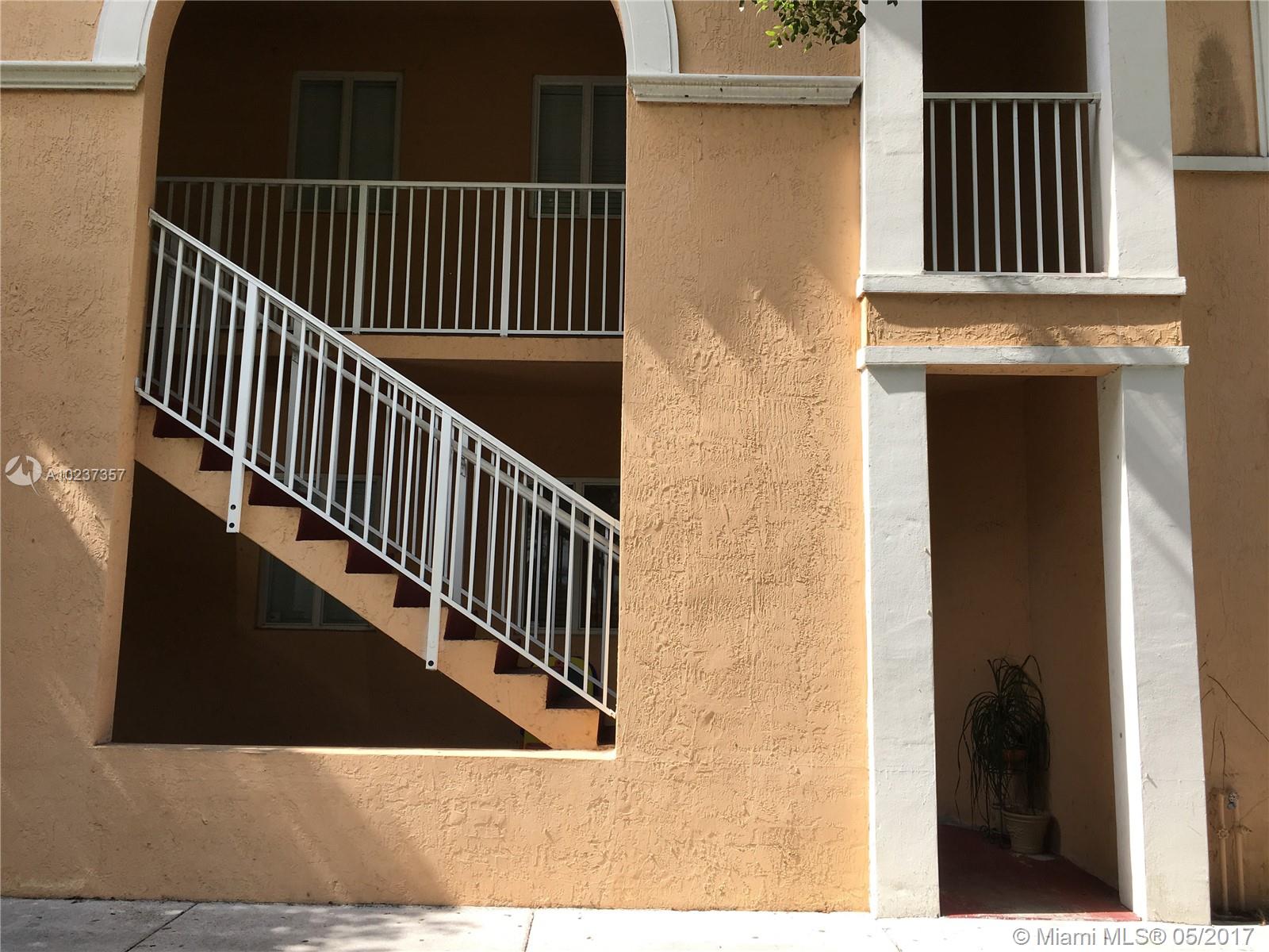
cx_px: 634
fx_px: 1063
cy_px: 476
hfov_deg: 61.7
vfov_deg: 48.2
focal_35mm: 29
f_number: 2.2
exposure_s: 1/668
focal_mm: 4.15
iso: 25
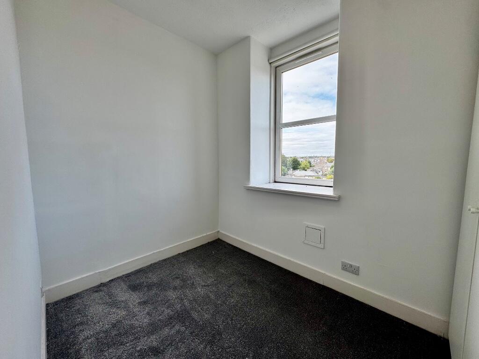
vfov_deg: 85.7
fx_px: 194
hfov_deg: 102.1
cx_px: 240
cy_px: 180
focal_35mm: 14
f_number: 2.2
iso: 40
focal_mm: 2.22
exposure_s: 1/194
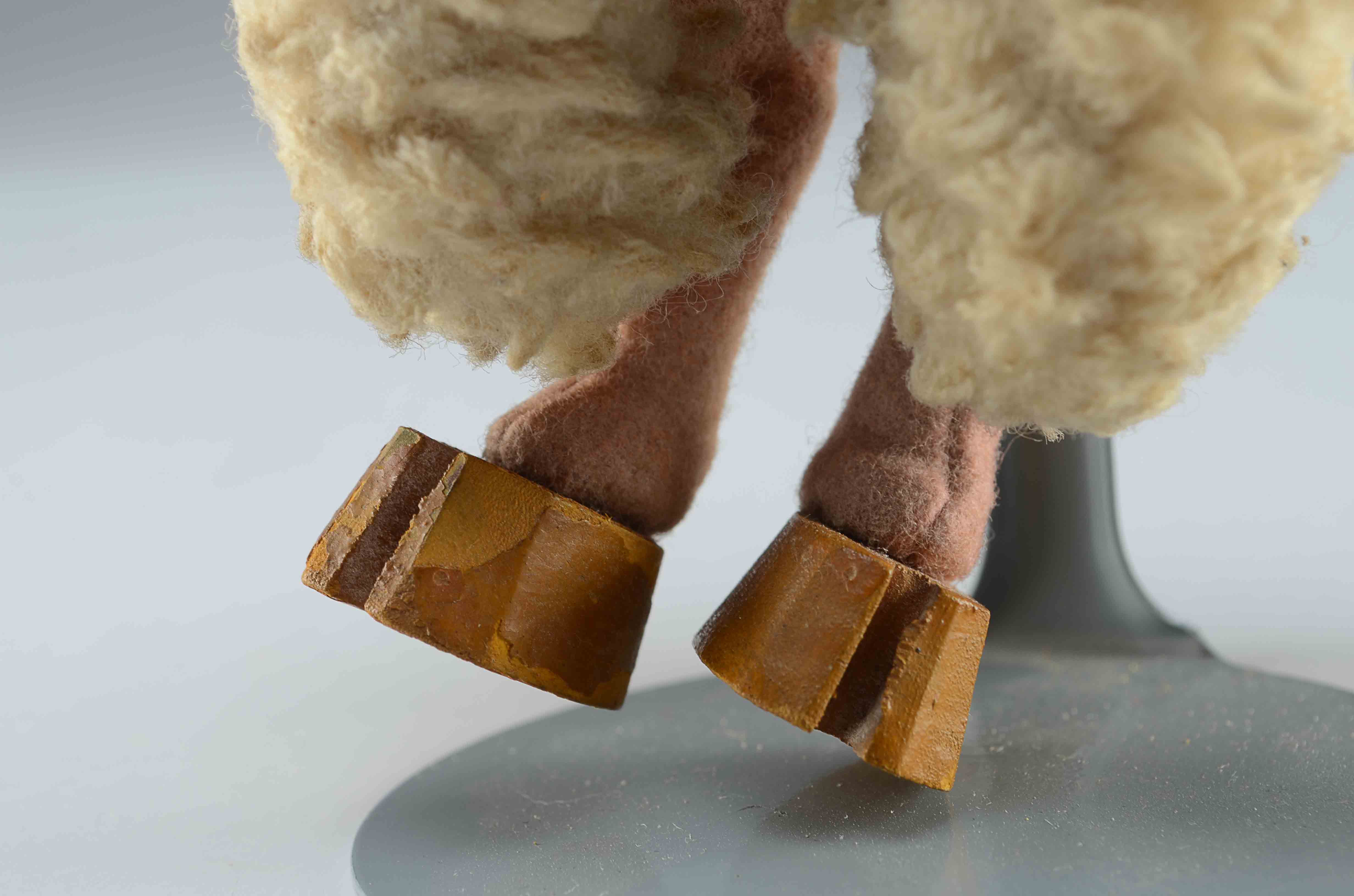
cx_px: 677
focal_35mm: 82
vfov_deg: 16.5
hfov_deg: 24.7
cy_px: 448
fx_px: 3096
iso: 100
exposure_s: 1/80
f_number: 11
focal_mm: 55
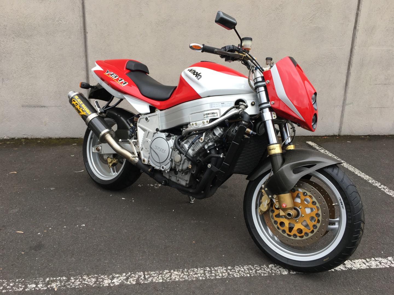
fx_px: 330
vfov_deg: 48.2
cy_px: 148
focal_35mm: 29
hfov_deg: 61.7
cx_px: 197
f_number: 2.2
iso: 25
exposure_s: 1/345
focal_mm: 4.15
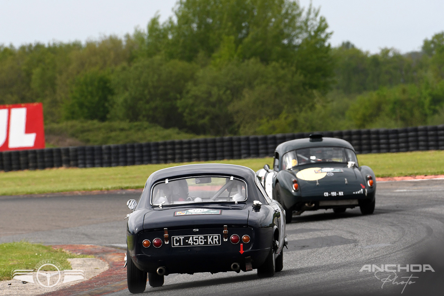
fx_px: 3699
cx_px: 222
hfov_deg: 6.9
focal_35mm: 300
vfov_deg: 4.6
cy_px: 148
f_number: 5.6
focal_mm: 200
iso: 250
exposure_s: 1/800
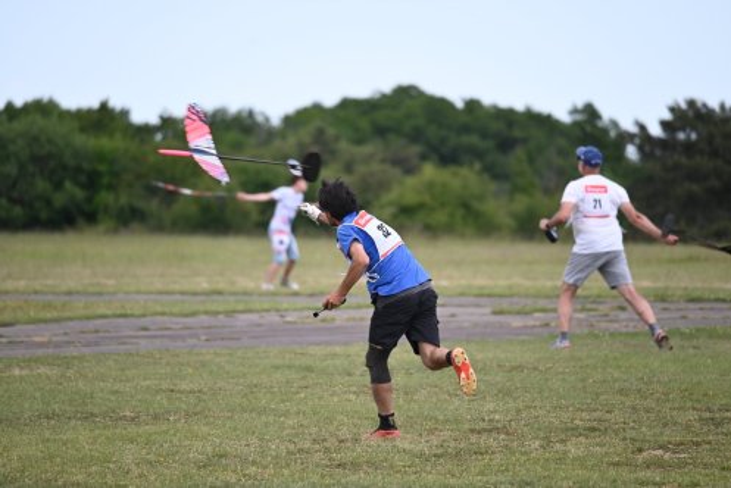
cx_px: 366
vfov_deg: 3.9
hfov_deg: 5.9
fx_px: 7111
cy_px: 244
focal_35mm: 350
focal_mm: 350
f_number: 6.3
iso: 500
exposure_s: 1/1000
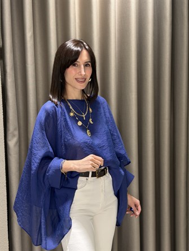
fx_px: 349
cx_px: 94
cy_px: 126
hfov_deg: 30.3
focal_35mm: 48
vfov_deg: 39.6
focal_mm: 6.76
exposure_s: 1/60
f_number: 1.78
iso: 125
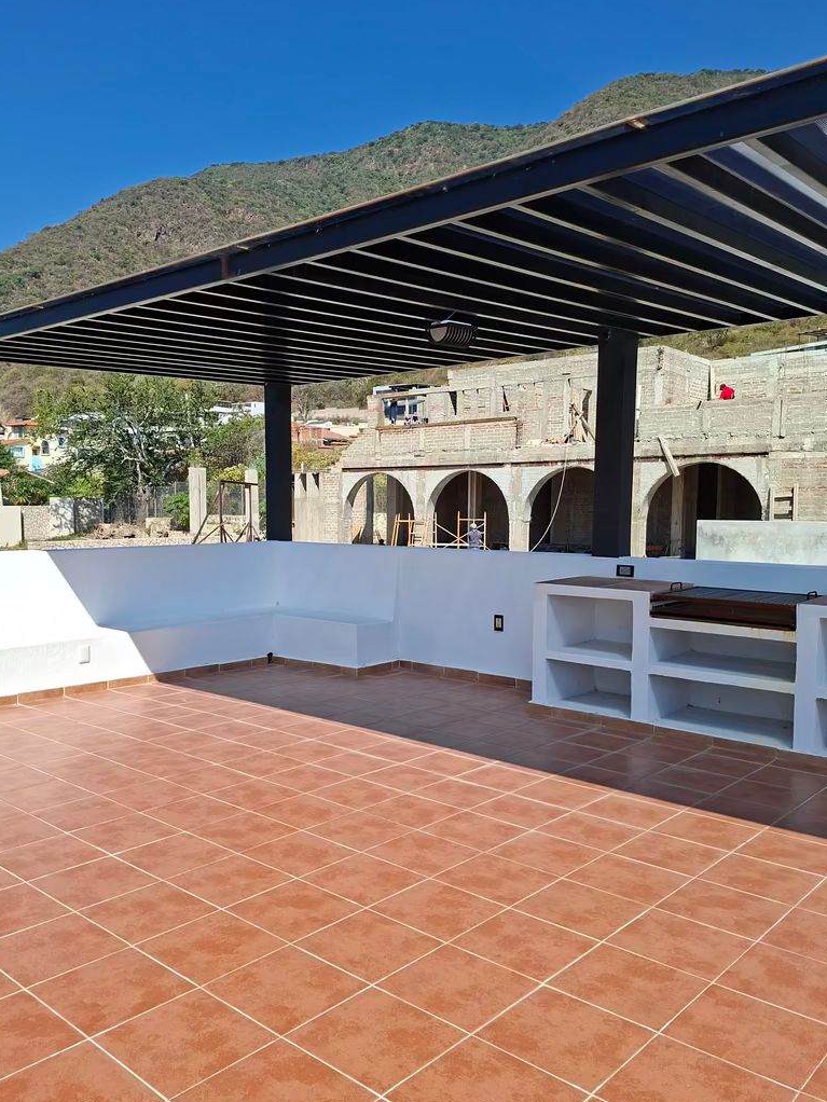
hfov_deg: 51.2
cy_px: 581
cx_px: 360
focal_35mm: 27
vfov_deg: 65.3
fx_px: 860
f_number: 1.8
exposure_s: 1/2415
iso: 50
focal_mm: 5.54
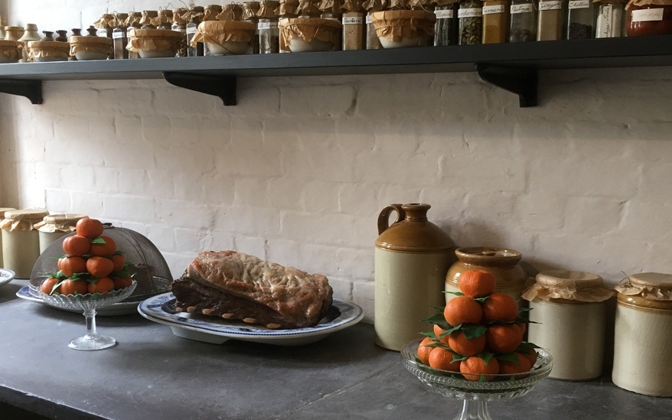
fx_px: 769
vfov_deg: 30.5
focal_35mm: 42
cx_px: 349
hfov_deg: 47.2
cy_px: 247
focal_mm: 4.15
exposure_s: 1/33
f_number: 2.2
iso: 64
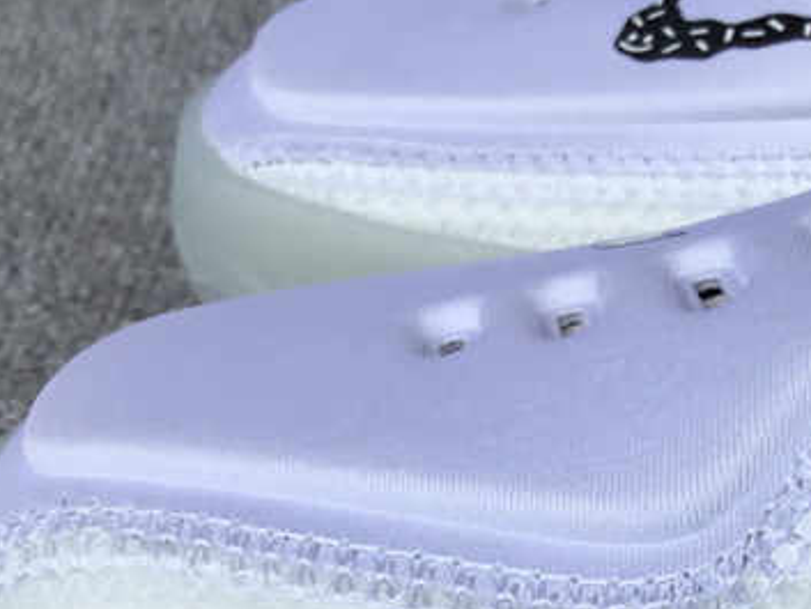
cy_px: 697
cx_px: 777
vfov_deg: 17.9
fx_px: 1851
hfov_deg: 23.8
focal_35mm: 79
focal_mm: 3.3
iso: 25
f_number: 2.4
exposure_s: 1/604
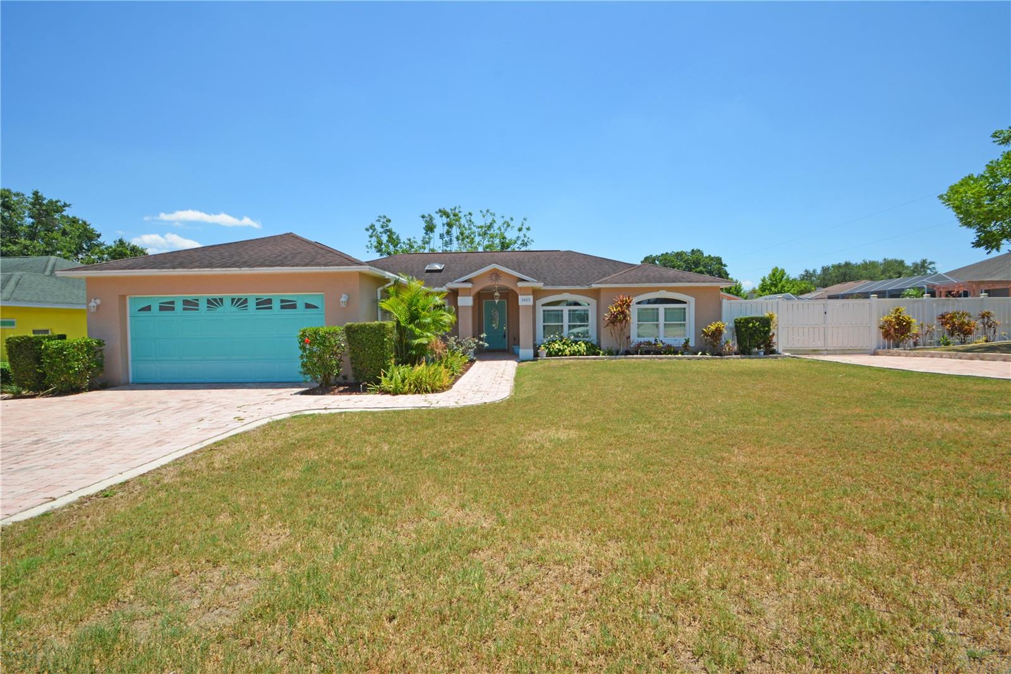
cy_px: 337
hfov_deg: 100.4
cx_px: 506
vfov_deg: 77.3
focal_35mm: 15
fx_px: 421
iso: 160
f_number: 13
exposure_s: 1/125
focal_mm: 10
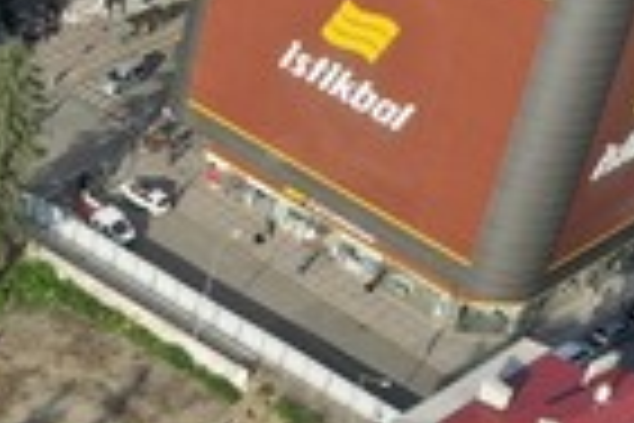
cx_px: -432
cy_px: 547
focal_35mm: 133
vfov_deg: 10.1
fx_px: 2342
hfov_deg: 14.0
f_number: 5.6
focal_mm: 10.26
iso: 100
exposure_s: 1/400
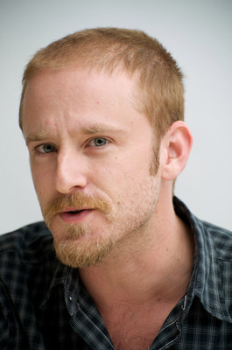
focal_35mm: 155
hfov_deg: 8.8
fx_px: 1505
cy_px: 175
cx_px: 116
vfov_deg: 13.3
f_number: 6.3
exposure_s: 1/100
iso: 400
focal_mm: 155
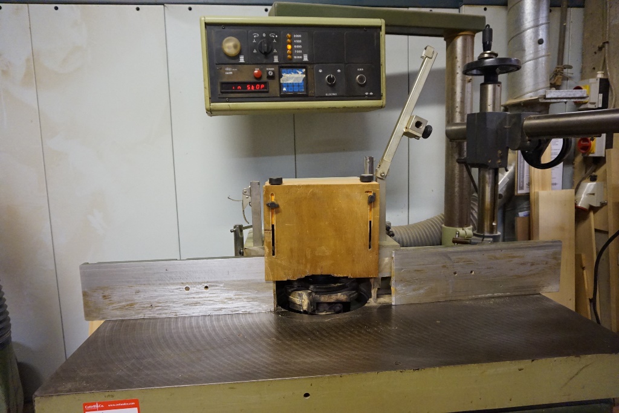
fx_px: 413
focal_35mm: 24
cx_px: 310
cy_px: 206
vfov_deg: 53.1
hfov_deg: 73.7
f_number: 3.5
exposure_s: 1/60
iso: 3200
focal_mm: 16
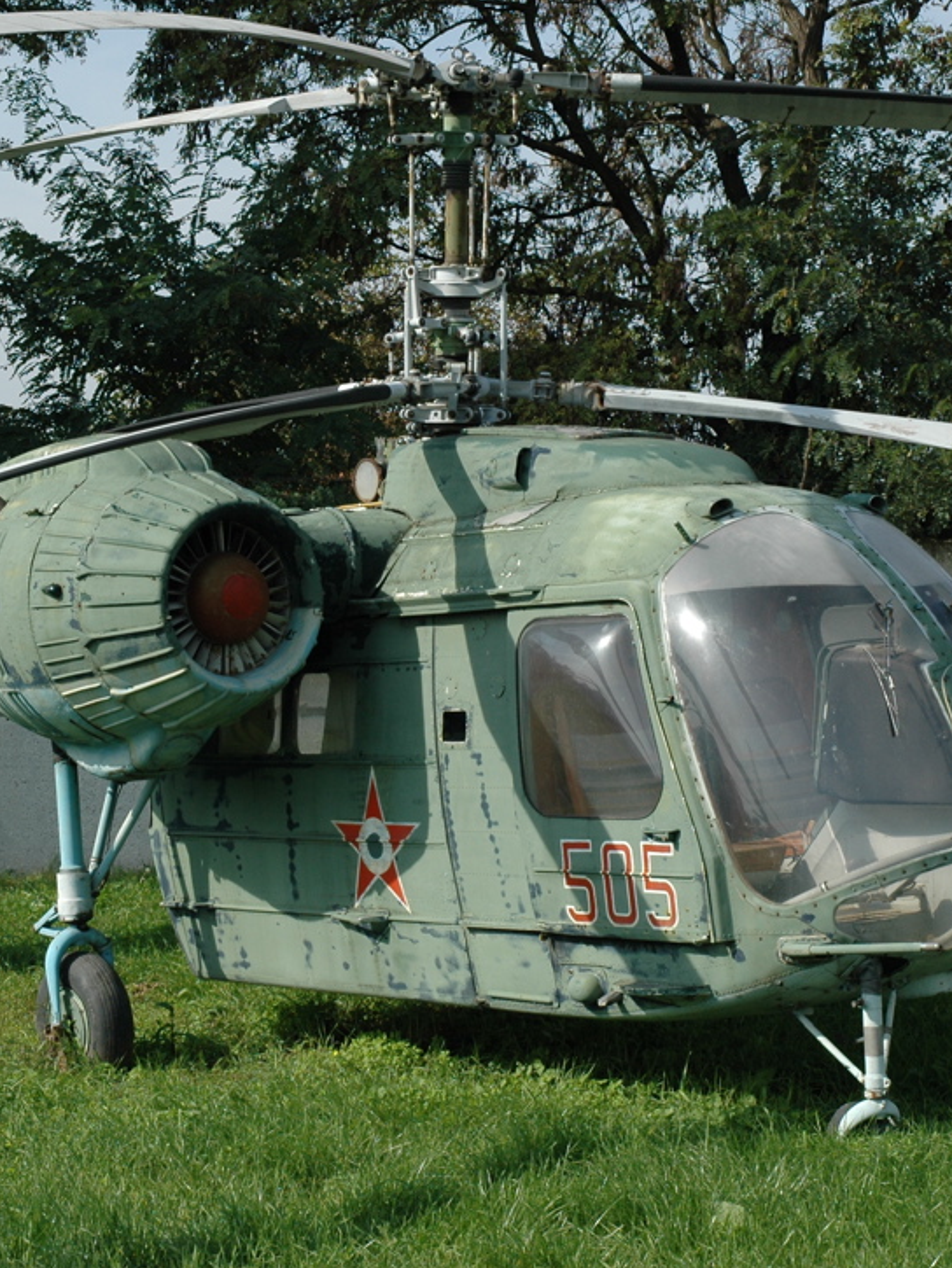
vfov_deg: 23.6
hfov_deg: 17.8
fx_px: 3043
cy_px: 631
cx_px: 538
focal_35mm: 83
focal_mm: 38
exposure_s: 1/320
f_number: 9
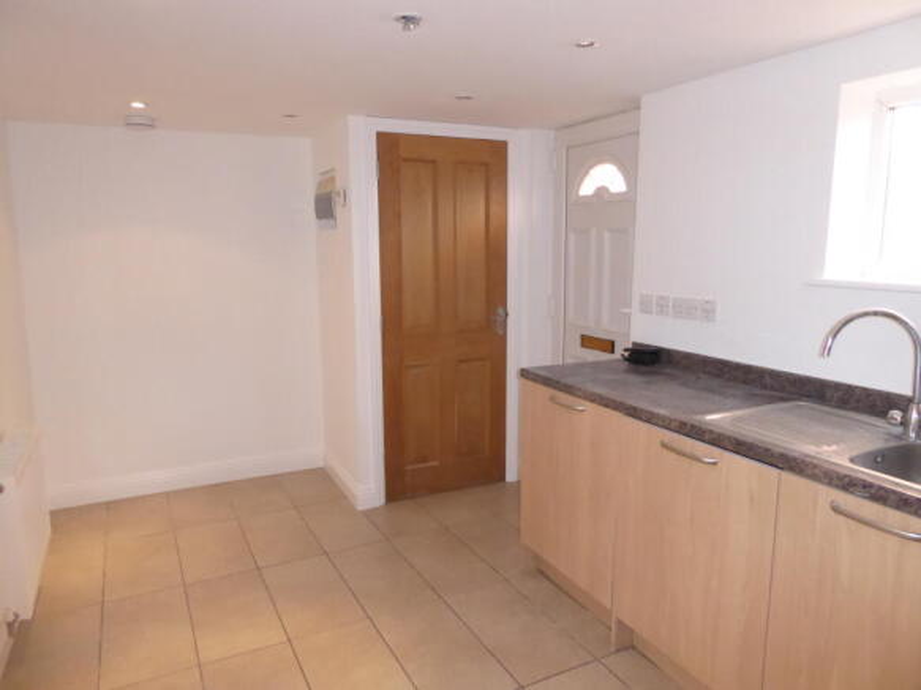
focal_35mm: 24
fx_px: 638
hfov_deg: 71.6
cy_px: 345
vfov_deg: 56.8
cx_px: 460
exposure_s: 1/60
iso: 800
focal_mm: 4.3
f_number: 3.3
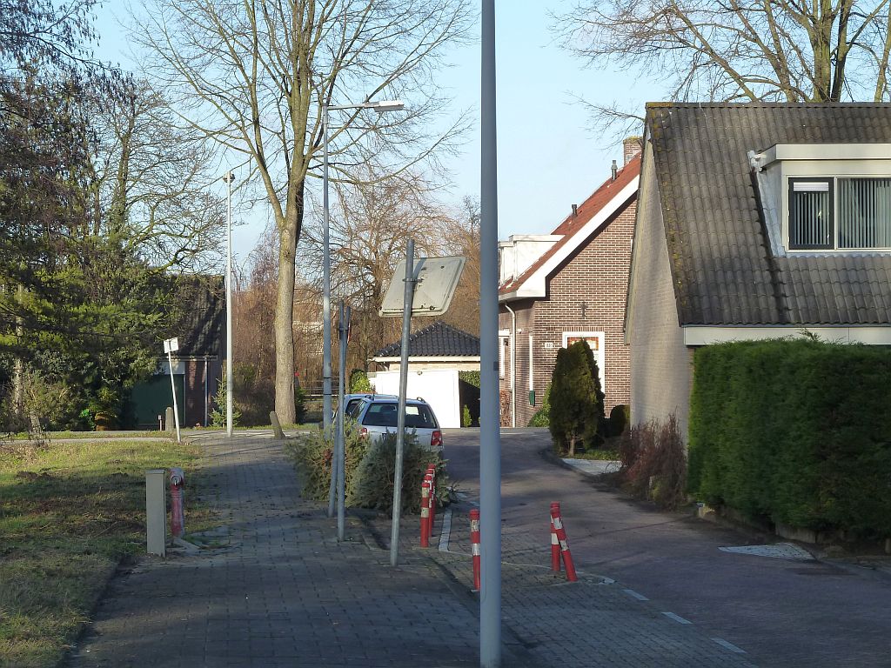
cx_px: 446
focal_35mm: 96
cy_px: 334
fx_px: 2471
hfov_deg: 20.4
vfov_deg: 15.4
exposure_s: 1/250
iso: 125
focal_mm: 15.8
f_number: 4.3
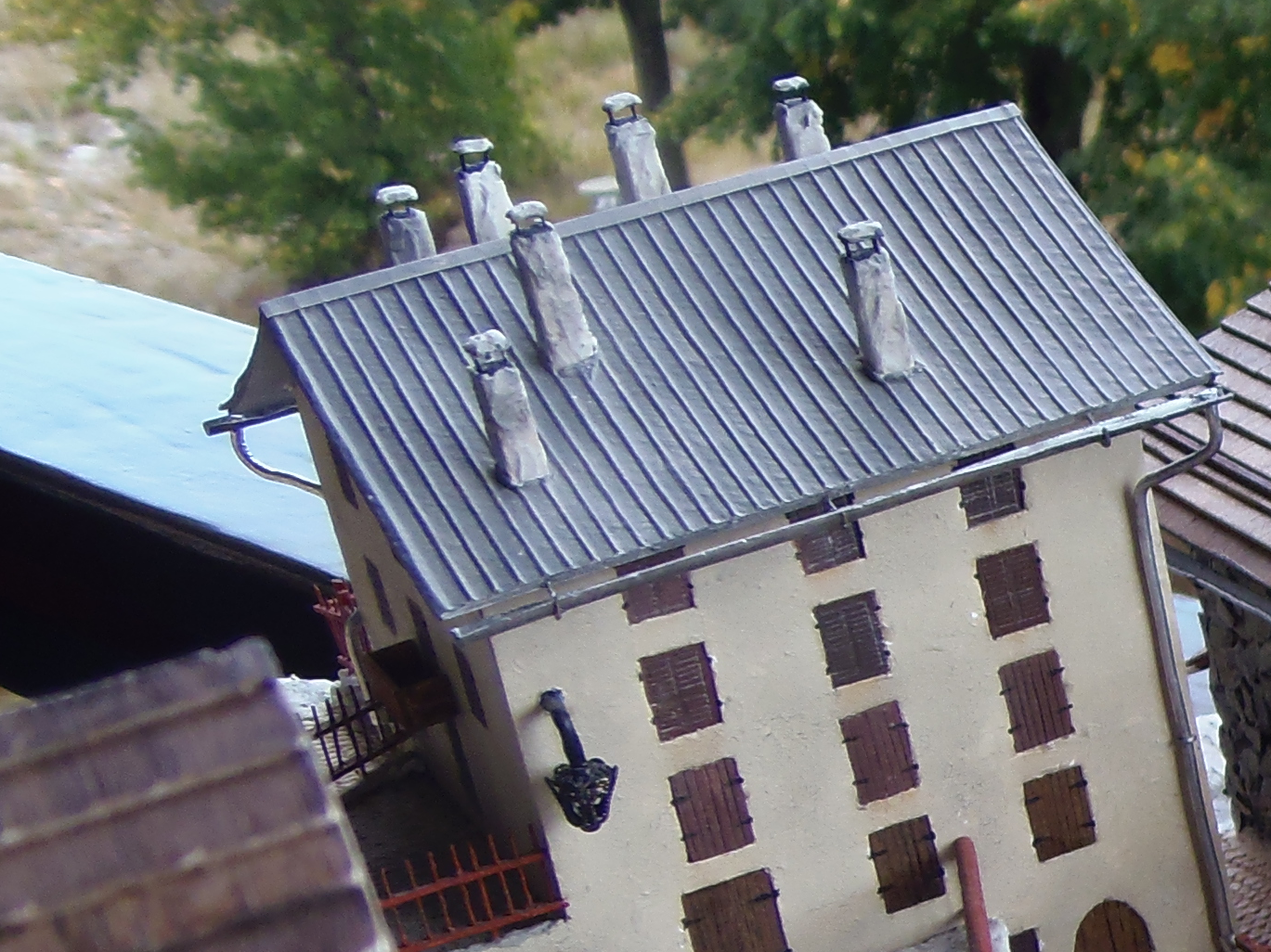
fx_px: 3451
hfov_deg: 18.5
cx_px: 1900
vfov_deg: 15.6
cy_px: 764
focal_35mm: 94
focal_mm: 5.5
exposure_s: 1/125
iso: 64
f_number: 3.2
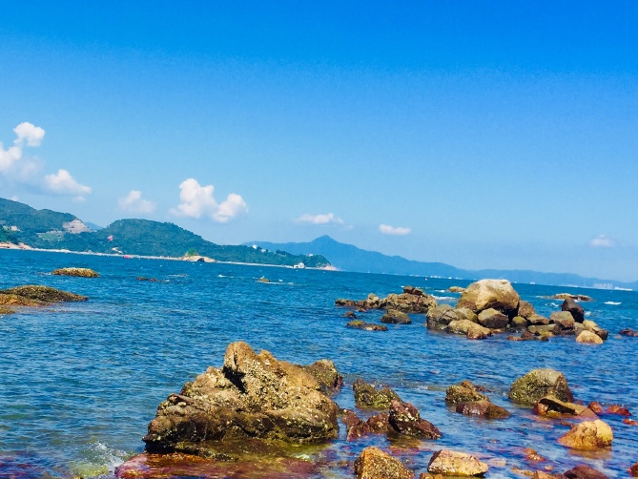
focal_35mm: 52
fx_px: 959
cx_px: 241
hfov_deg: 36.6
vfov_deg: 28.0
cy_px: 245
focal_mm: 4.15
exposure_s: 1/1883
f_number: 2.2
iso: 32
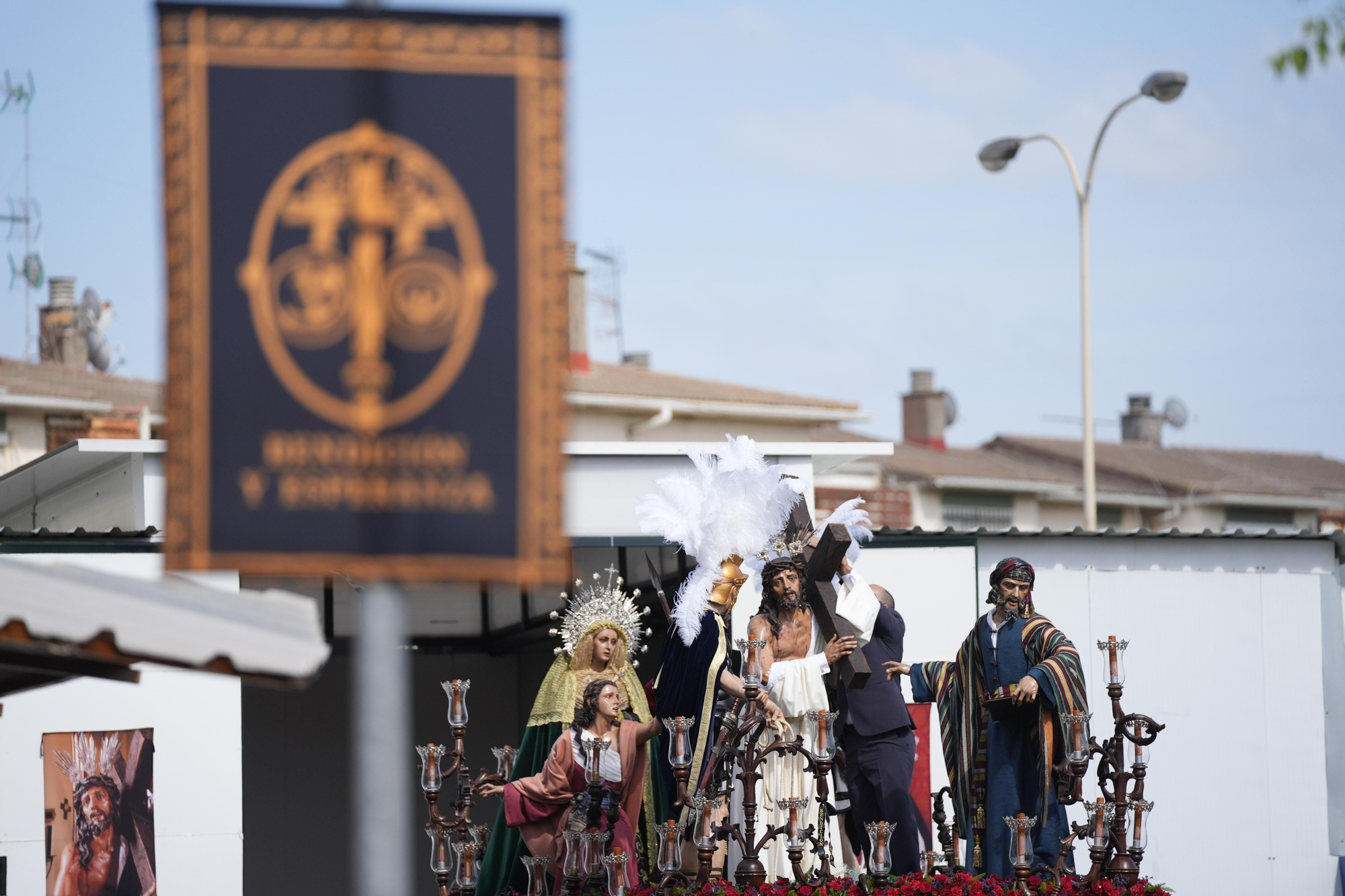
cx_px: 672
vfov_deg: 7.3
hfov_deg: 10.9
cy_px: 448
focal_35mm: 189
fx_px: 7060
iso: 500
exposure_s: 1/8000
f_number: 2.8
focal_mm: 189
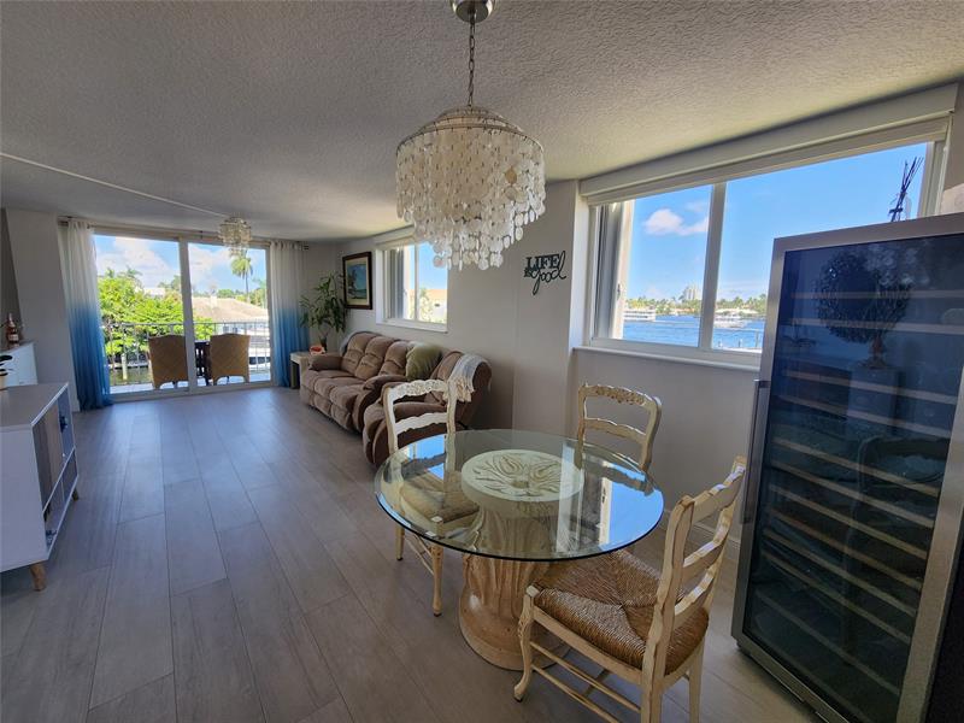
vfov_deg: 89.9
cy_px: 362
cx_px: 482
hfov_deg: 106.2
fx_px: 362
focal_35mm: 13
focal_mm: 2.2
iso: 50
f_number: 2.2
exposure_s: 1/132
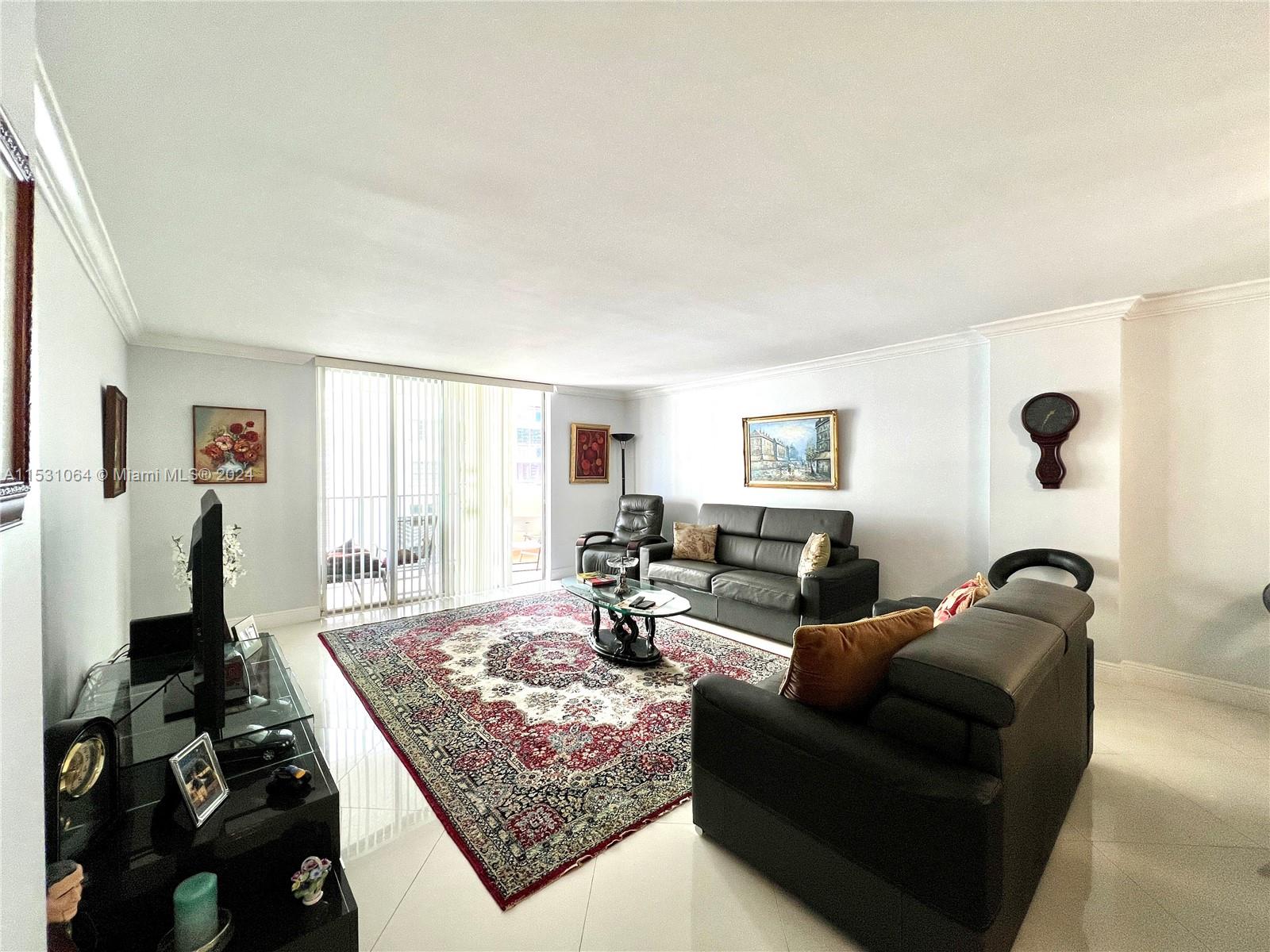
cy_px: 476
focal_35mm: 13
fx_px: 477
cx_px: 635
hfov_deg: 106.2
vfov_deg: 89.9
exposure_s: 1/120
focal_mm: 1.57
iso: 64
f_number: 1.8
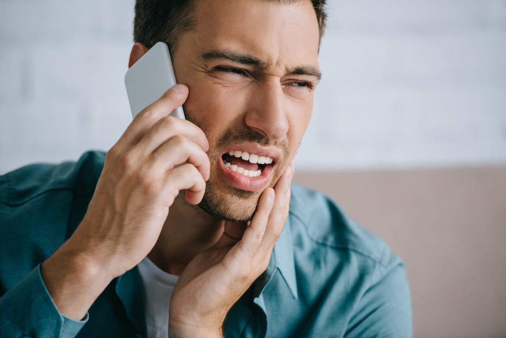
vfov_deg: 6.9
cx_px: 253
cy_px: 169
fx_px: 2811
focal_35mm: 200
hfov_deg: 10.3
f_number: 3.2
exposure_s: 1/400
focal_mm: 200
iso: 500
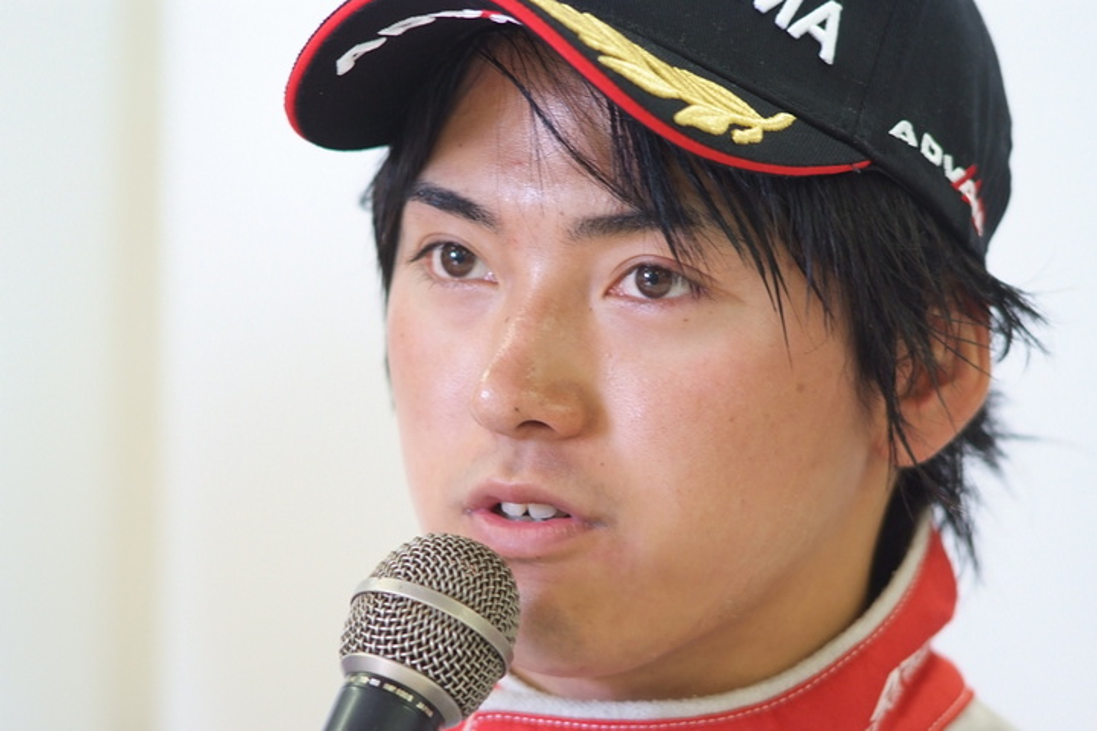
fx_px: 8227
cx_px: 548
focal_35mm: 270
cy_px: 366
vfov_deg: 5.1
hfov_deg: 7.6
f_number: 2.8
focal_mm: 180
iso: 800
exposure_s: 1/125
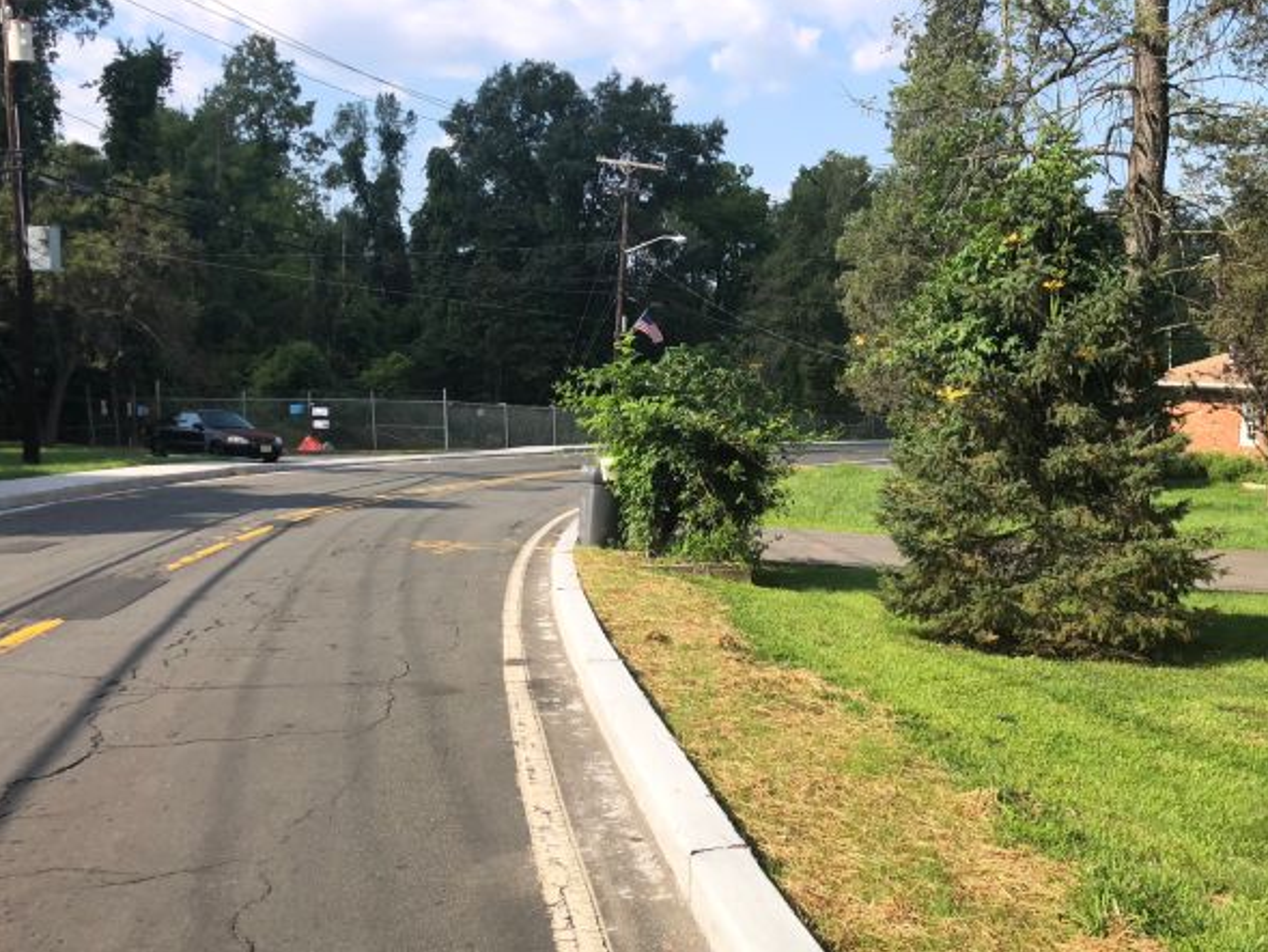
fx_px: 1392
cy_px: 635
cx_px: 721
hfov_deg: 48.8
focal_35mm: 38
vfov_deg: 37.3
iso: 20
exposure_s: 1/1845
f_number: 1.8
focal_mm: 4
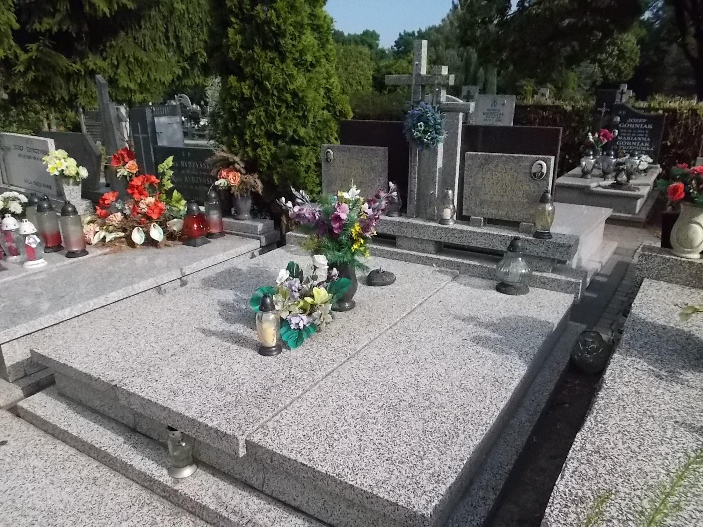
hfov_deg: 67.3
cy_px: 264
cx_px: 352
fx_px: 528
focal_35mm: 26
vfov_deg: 53.1
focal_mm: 4.6
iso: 400
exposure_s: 1/1000
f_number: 8
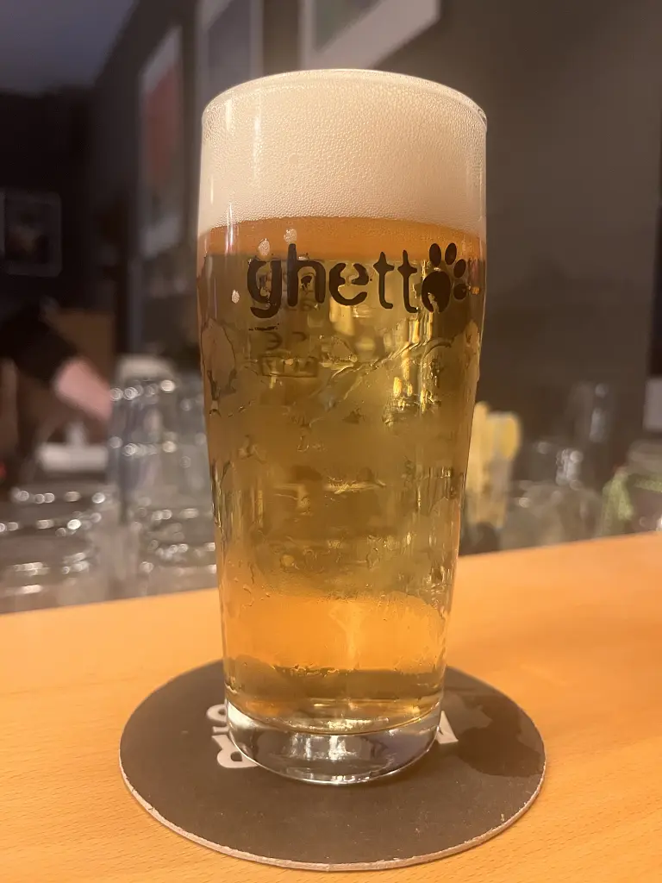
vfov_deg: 67.3
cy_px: 442
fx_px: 663
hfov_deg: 53.1
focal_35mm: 26
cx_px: 331
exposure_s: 1/33
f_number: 1.6
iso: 400
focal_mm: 5.1
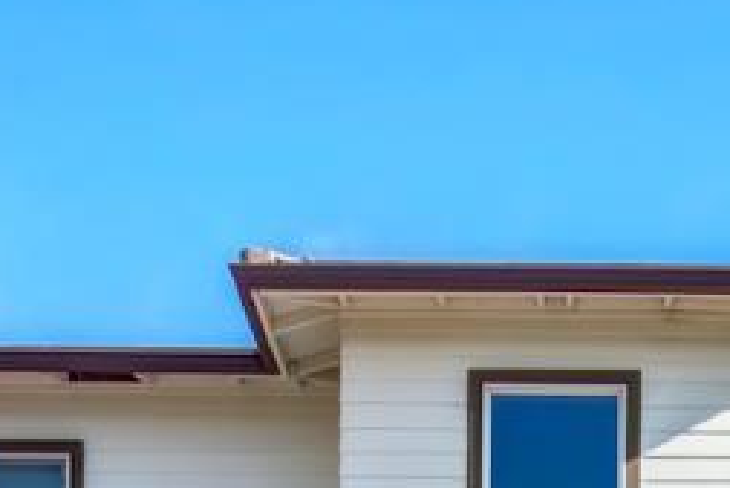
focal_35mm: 83
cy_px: 1152
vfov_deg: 12.9
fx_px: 1684
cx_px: 563
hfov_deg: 24.2
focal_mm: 14
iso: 100
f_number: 14
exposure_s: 1/80
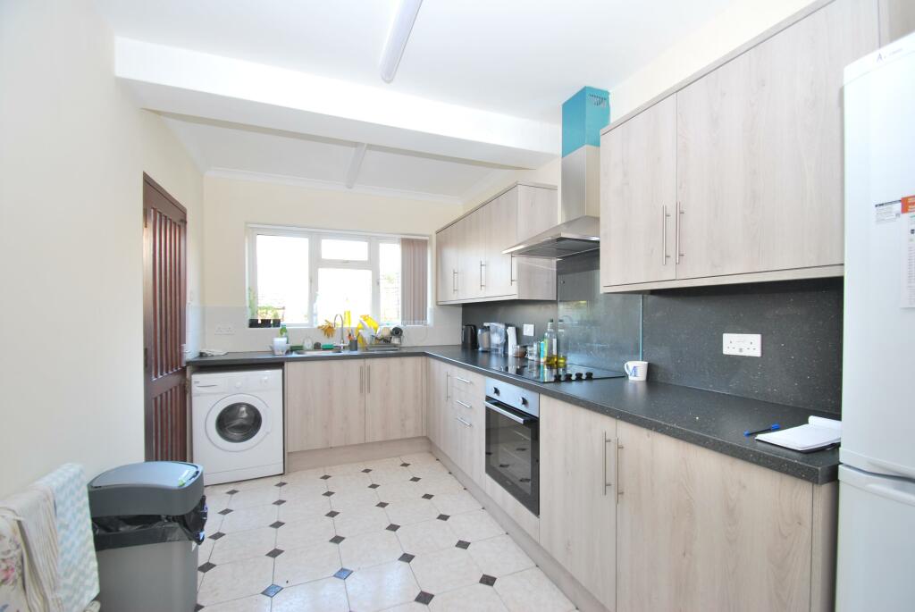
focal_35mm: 15
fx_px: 382
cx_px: 458
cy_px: 306
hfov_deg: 100.3
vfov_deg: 77.5
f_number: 3.5
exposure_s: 1/30
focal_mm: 10
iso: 200
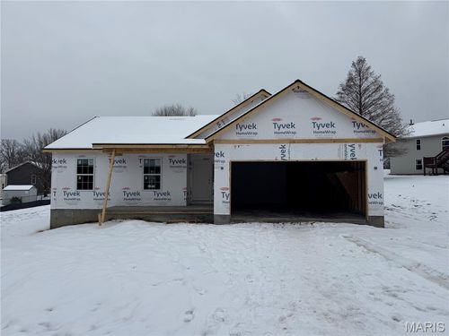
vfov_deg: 56.8
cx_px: 224
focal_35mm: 24
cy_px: 168
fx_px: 311
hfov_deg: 71.6
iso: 80
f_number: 1.78
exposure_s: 1/4049
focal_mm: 6.76
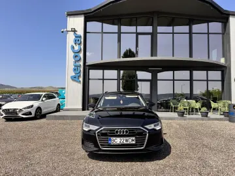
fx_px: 163
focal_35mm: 24
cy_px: 88
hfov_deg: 71.6
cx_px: 118
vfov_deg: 56.8
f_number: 1.78
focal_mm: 6.76
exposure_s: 1/4049
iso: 80
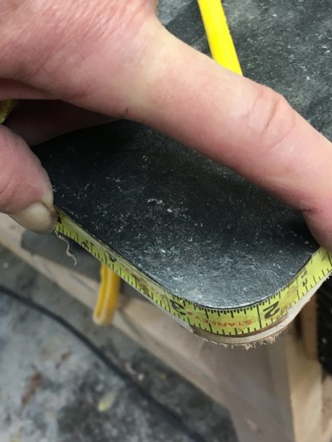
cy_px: 172
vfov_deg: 37.3
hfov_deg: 28.5
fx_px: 652
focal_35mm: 51
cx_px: 134
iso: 50
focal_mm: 4.15
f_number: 2.2
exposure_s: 1/30
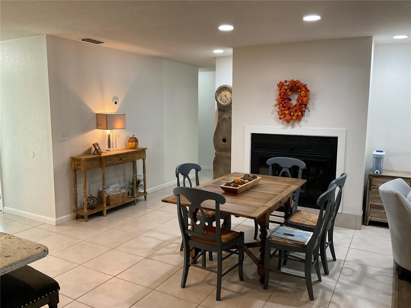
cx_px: 206
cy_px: 154
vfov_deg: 48.2
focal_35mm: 29
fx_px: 344
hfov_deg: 61.7
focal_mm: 3
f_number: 1.8
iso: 125
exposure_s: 1/60
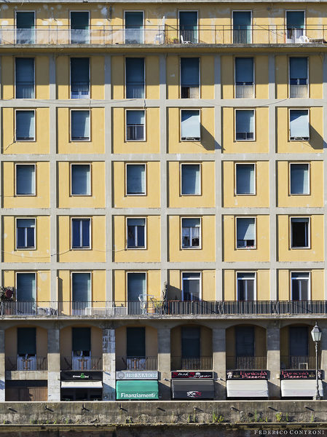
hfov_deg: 11.2
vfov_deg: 15.0
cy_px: 218
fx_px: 1665
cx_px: 164
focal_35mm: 132
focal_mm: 66
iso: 200
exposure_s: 1/200
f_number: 9
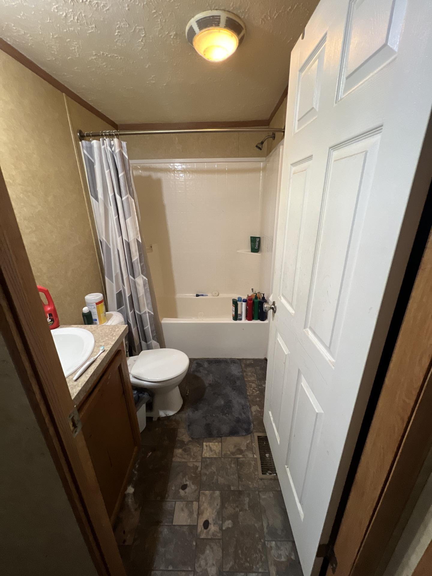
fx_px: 216
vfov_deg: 106.2
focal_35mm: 13
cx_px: 216
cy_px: 288
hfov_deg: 89.9
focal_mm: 1.57
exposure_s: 1/60
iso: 320
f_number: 1.8
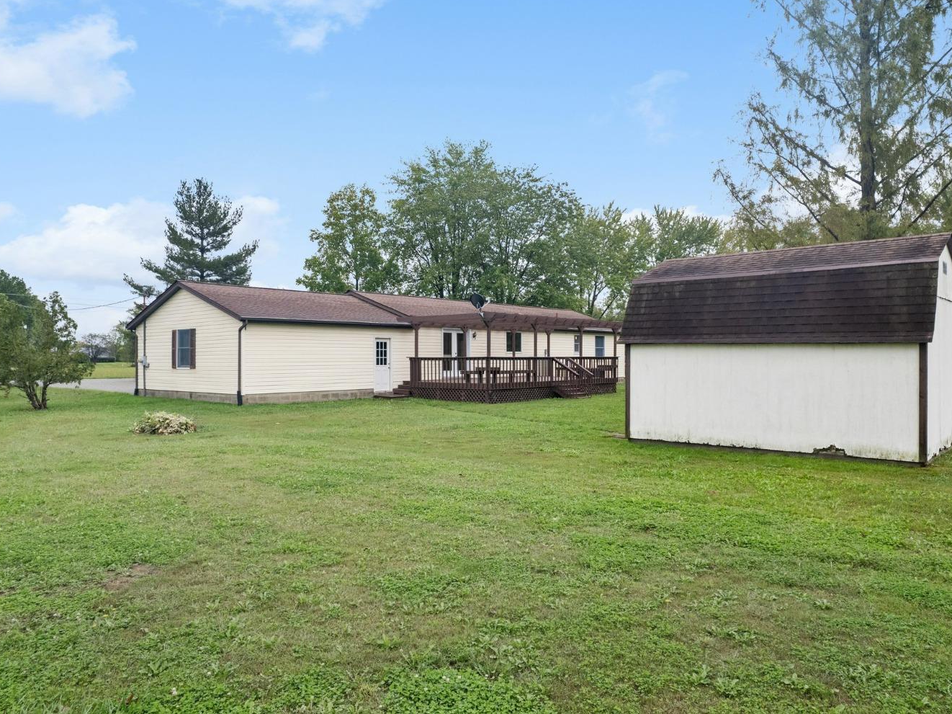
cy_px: 355
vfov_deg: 56.8
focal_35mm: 24
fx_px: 660
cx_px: 518
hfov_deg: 71.5
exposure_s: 1/800
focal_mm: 8.38
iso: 100
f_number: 2.8
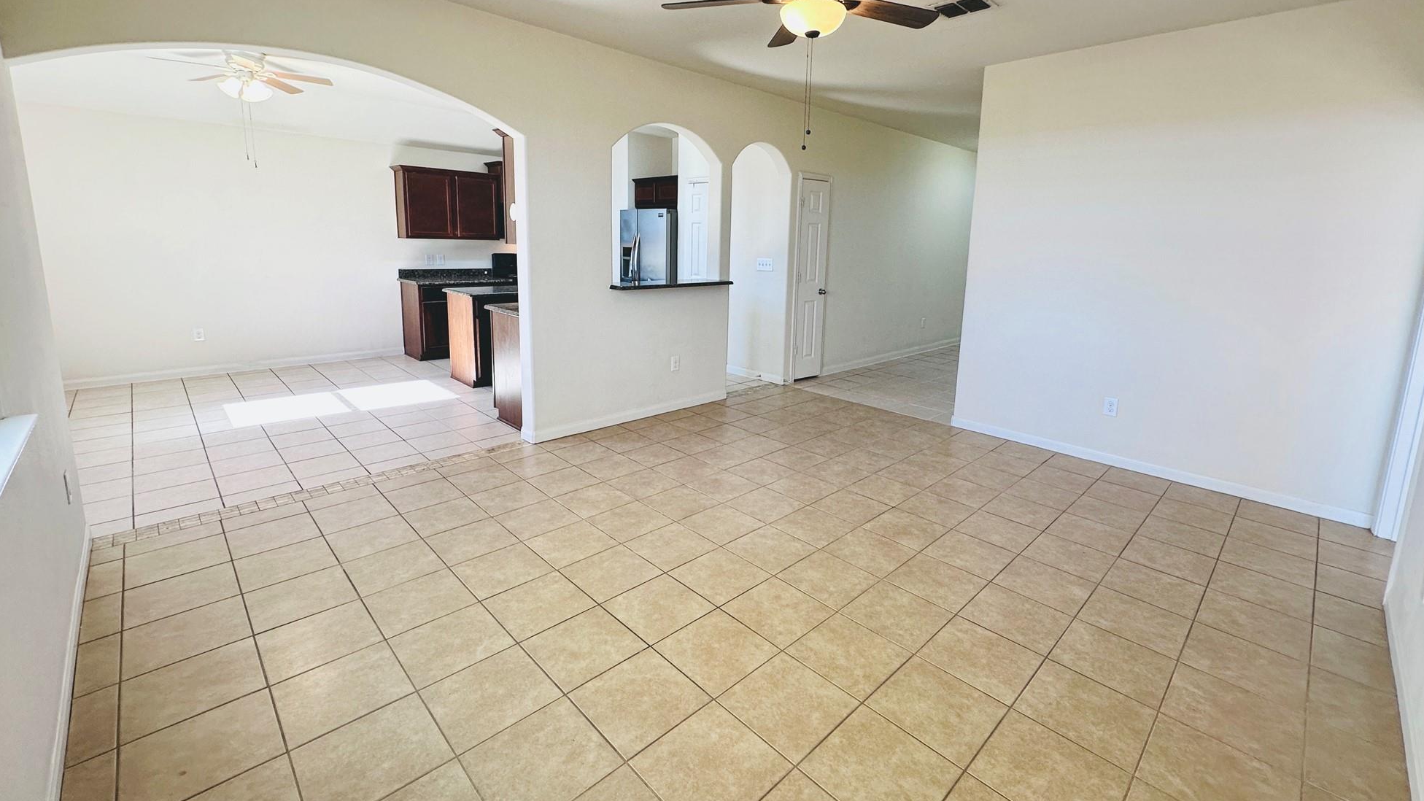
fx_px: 604
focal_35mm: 16
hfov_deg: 99.3
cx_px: 734
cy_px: 336
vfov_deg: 66.7
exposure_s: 1/120
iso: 160
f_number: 2.2
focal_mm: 2.22
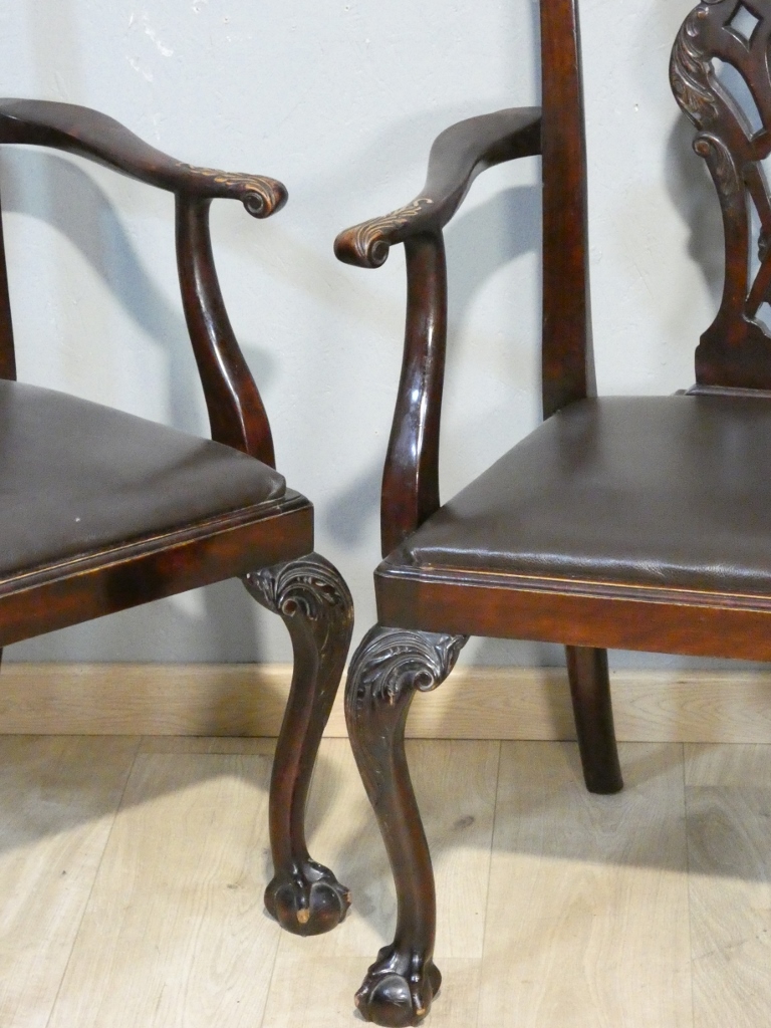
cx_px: 386
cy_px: 514
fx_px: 3326
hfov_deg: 13.2
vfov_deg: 17.6
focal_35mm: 112
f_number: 5
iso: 3200
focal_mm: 20.1
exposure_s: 1/100
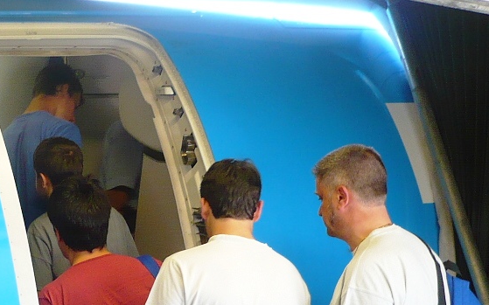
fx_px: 1132
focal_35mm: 85
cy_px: 350
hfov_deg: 24.0
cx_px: 101
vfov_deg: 14.9
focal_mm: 5.8
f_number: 2.8
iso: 100
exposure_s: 1/30
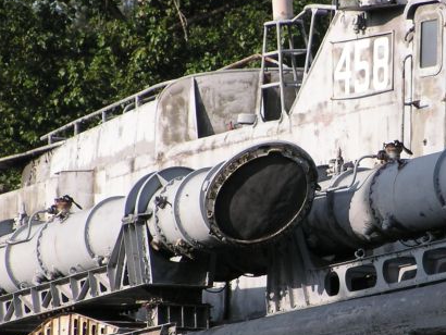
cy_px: 245
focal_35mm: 509
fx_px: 6562
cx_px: 329
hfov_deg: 3.9
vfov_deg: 2.9
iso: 50
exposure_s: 1/500
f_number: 3.3
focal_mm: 34.1
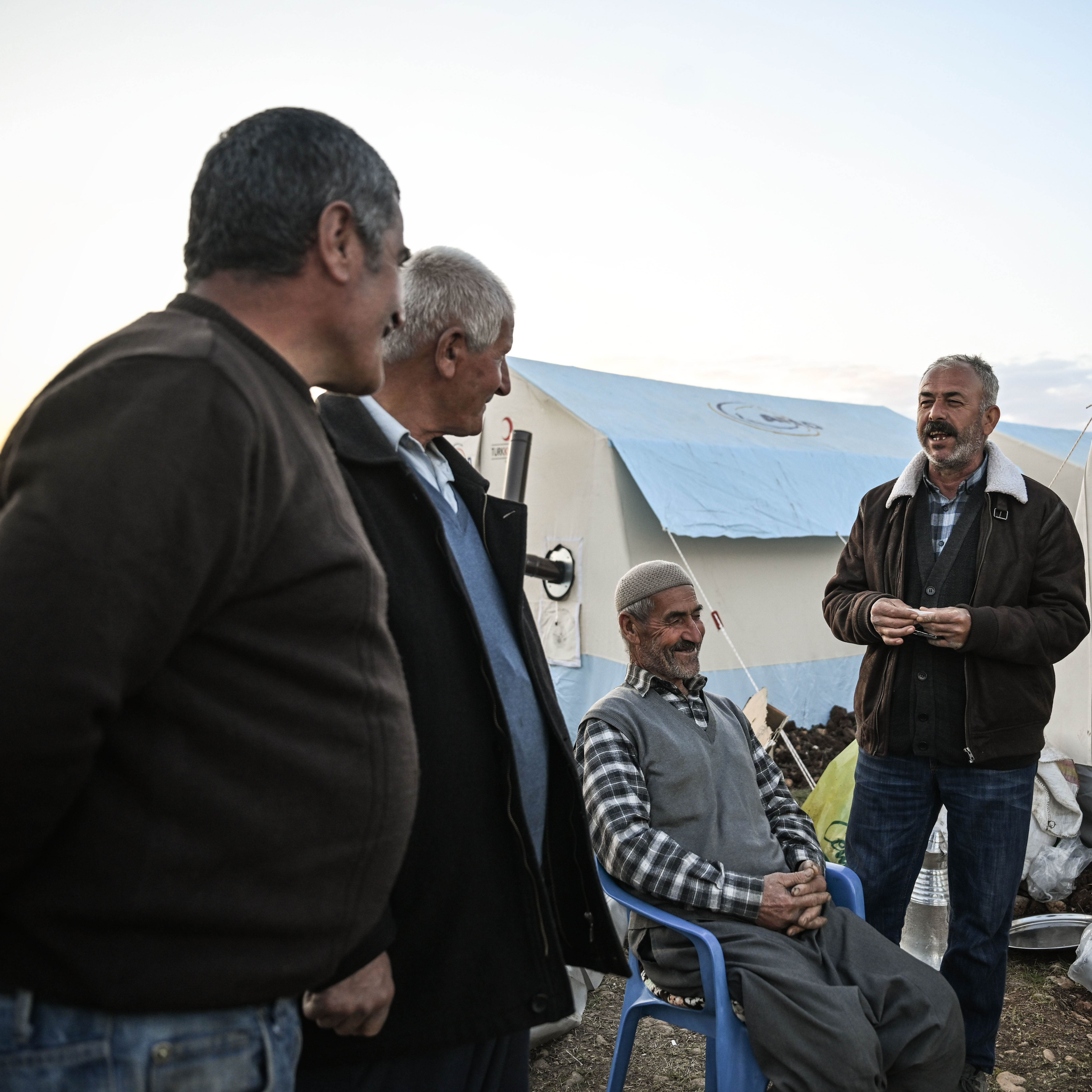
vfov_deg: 52.5
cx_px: 713
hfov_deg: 51.7
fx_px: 1106
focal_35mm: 31
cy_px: 543
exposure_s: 1/400
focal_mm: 24
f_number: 2.8
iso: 500
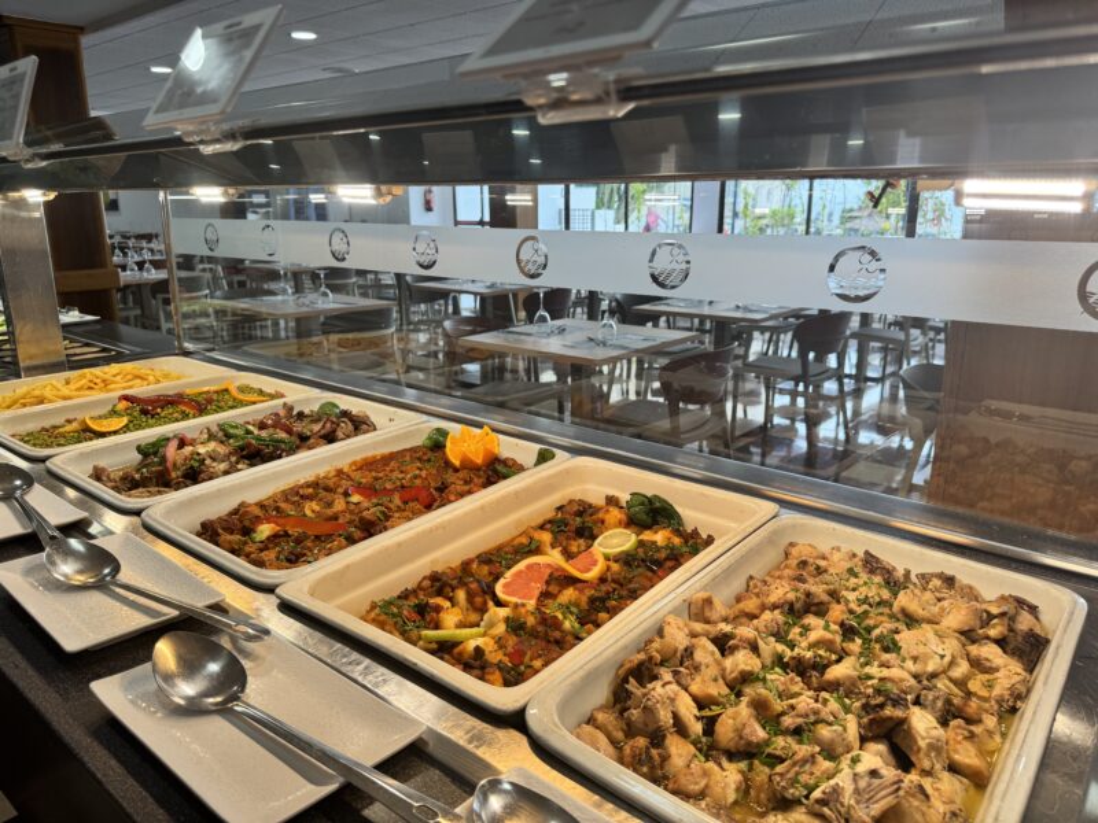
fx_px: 761
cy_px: 412
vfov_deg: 56.8
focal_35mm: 24
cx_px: 549
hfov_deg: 71.6
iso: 80
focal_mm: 6.76
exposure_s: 1/422
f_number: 1.78
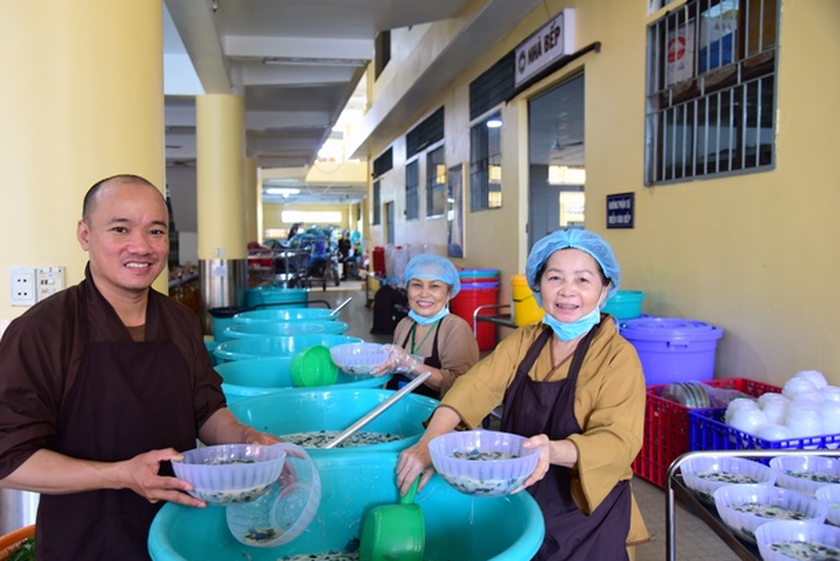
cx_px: 394
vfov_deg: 41.2
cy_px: 273
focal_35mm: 32
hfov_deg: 58.6
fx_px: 747
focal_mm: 30
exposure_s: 1/30
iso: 1000
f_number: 4
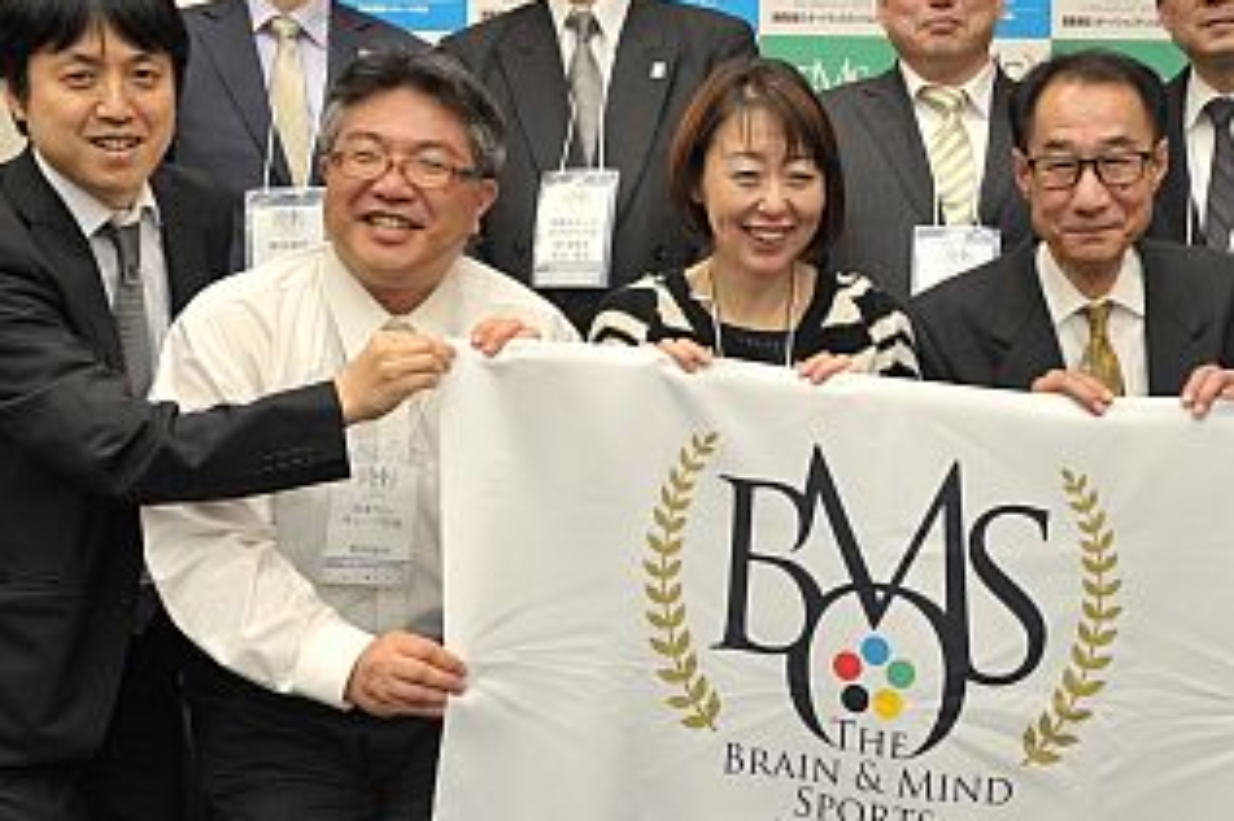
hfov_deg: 39.2
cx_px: 806
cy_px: 395
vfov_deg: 27.0
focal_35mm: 50
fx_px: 1713
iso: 1250
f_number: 5.6
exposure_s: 1/90
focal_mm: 31
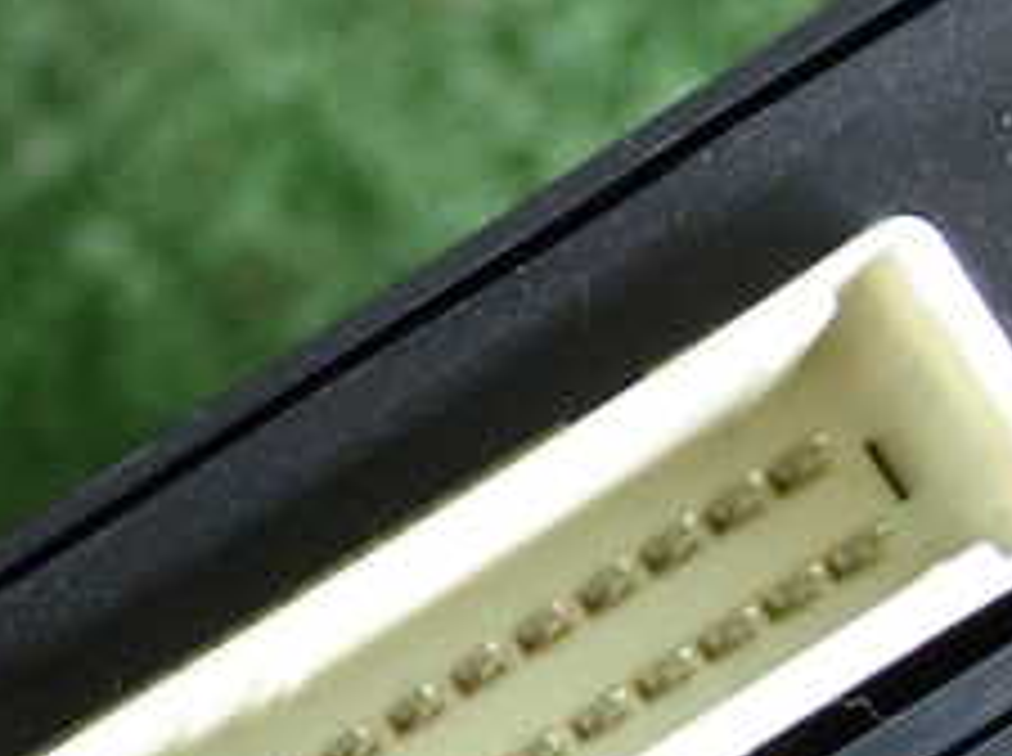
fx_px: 5225
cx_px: 247
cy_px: 864
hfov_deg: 11.0
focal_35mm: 179
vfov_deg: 8.2
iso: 1000
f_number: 3.8
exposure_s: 1/125
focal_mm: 11.88
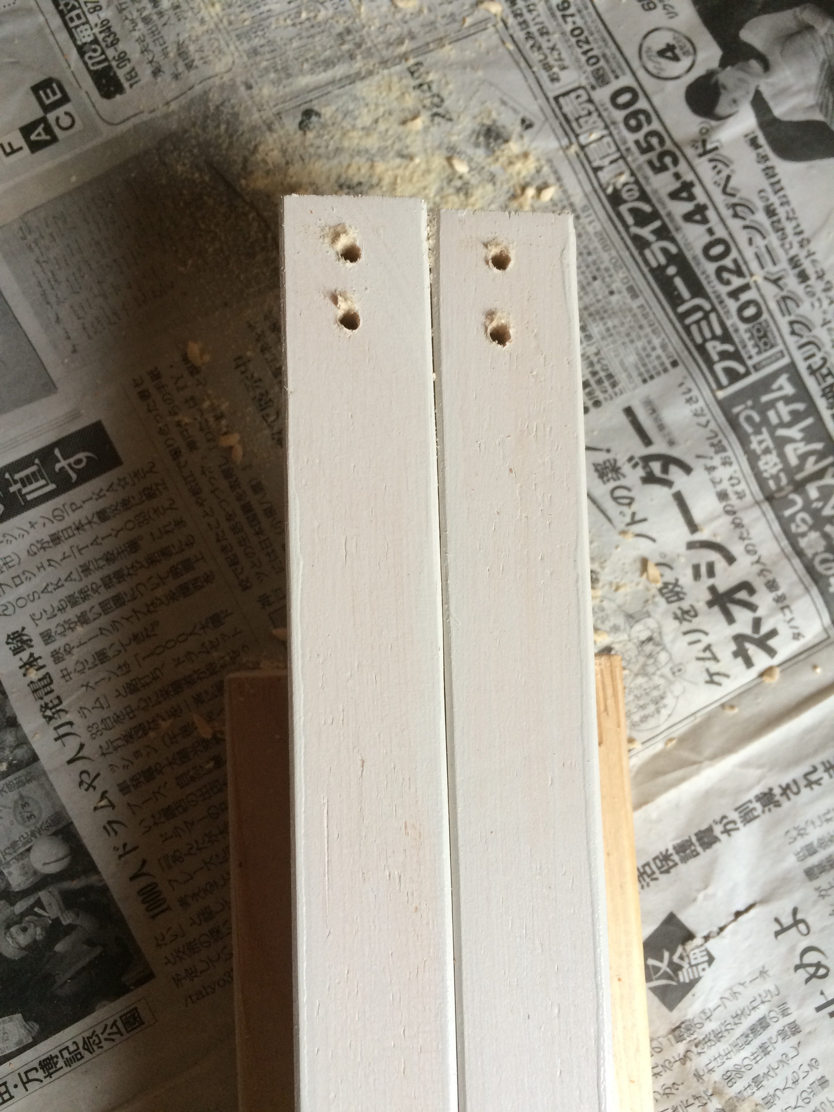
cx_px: 417
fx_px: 932
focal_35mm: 29
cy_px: 556
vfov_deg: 61.7
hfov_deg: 48.2
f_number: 2.2
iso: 100
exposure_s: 1/30
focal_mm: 4.15
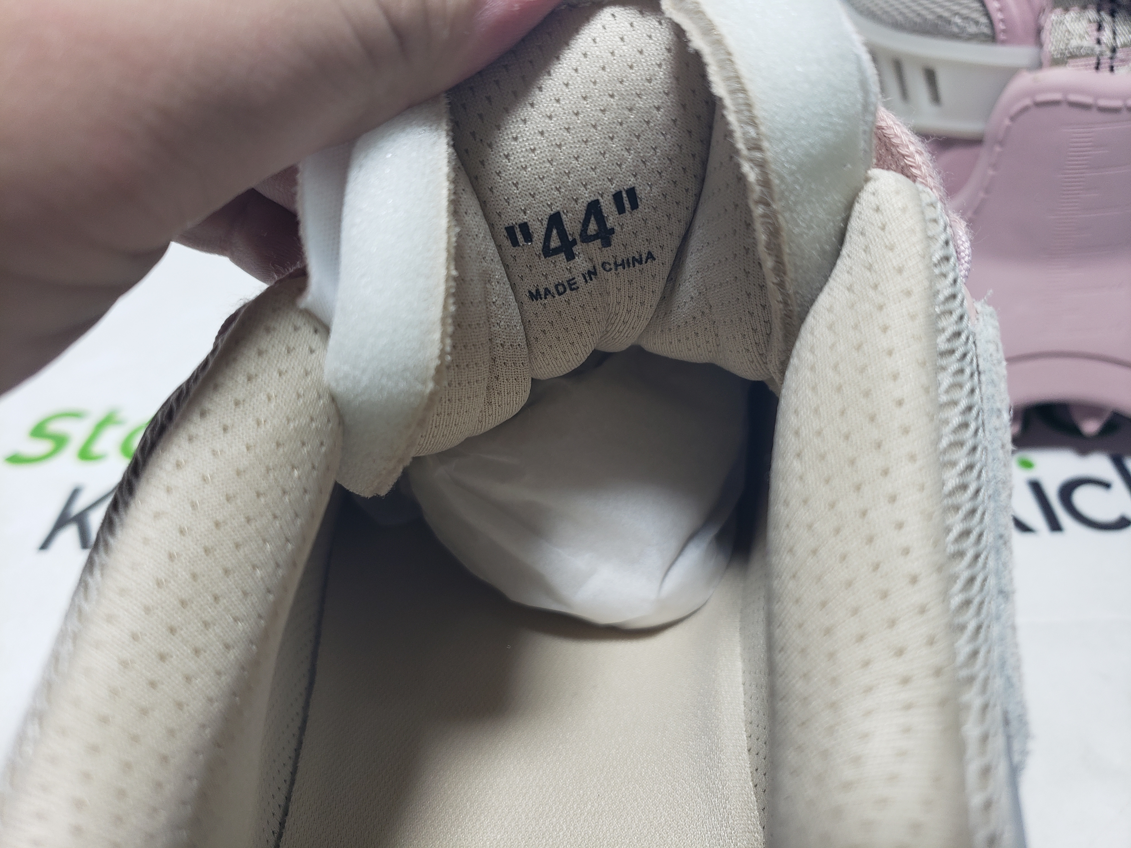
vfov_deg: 53.1
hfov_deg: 67.3
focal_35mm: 26
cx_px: 566
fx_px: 849
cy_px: 424
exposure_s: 1/342
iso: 50
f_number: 1.5
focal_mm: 4.3
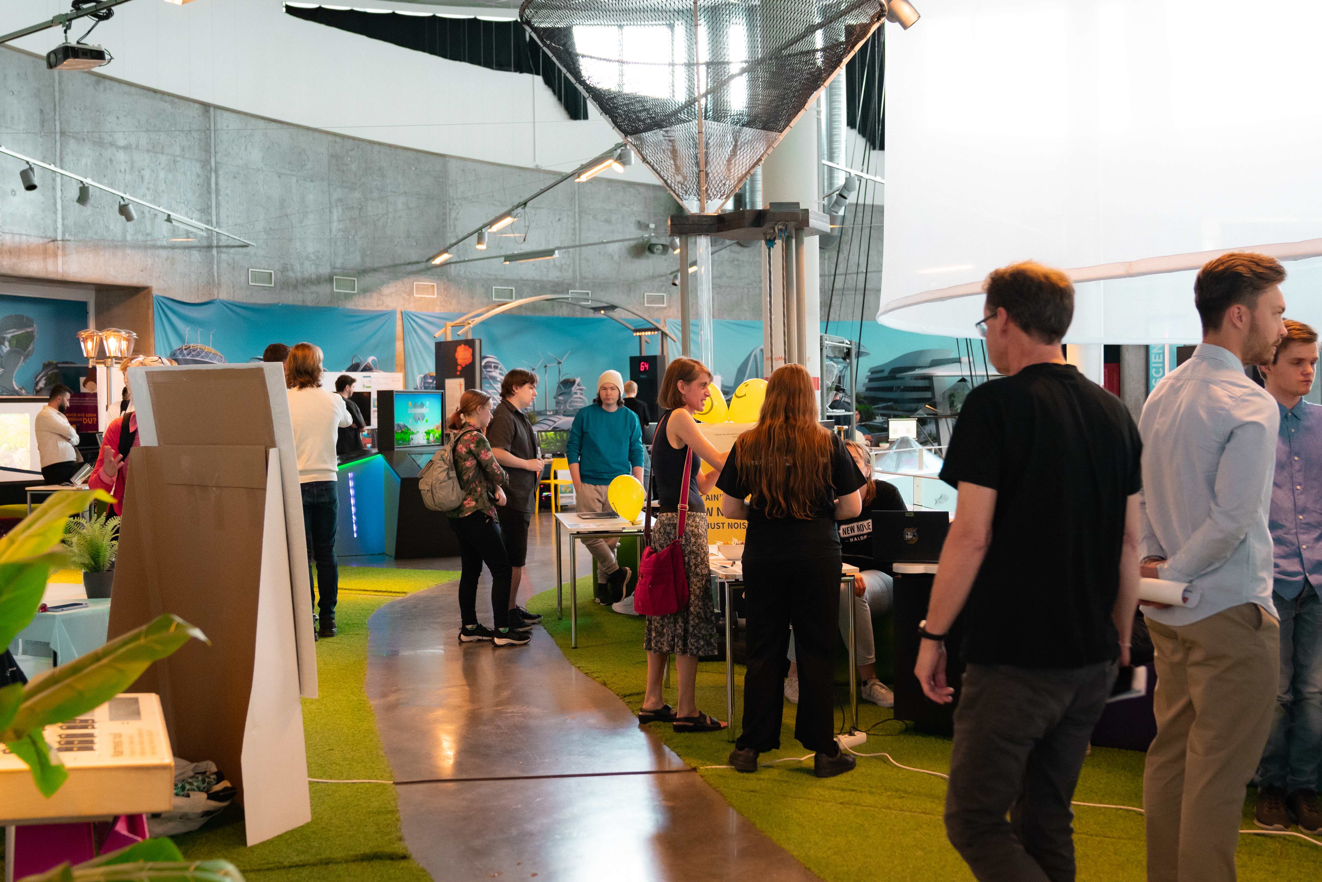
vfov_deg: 36.9
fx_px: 1322
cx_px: 661
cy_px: 441
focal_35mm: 36
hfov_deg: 53.1
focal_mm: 24
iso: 2500
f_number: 2.8
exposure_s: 1/200
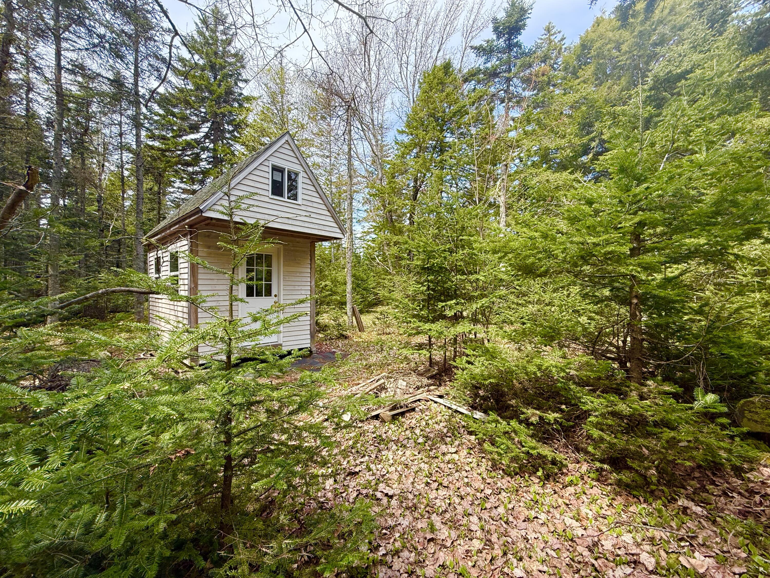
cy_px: 289
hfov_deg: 102.1
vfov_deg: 85.7
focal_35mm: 14
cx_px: 385
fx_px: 311
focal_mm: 2.22
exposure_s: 1/386
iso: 50
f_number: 2.2
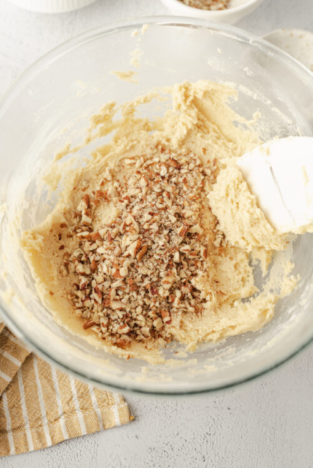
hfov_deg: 27.0
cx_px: 156
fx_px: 651
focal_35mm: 50
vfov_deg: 39.6
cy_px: 234
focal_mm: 50
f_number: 4.5
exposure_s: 1/100
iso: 100
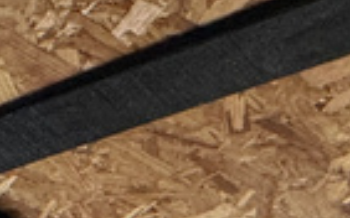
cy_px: 879
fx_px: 1030
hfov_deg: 16.5
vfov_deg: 7.8
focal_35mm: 108
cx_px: -261
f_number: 2.2
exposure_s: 1/127
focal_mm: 2.22
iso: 160
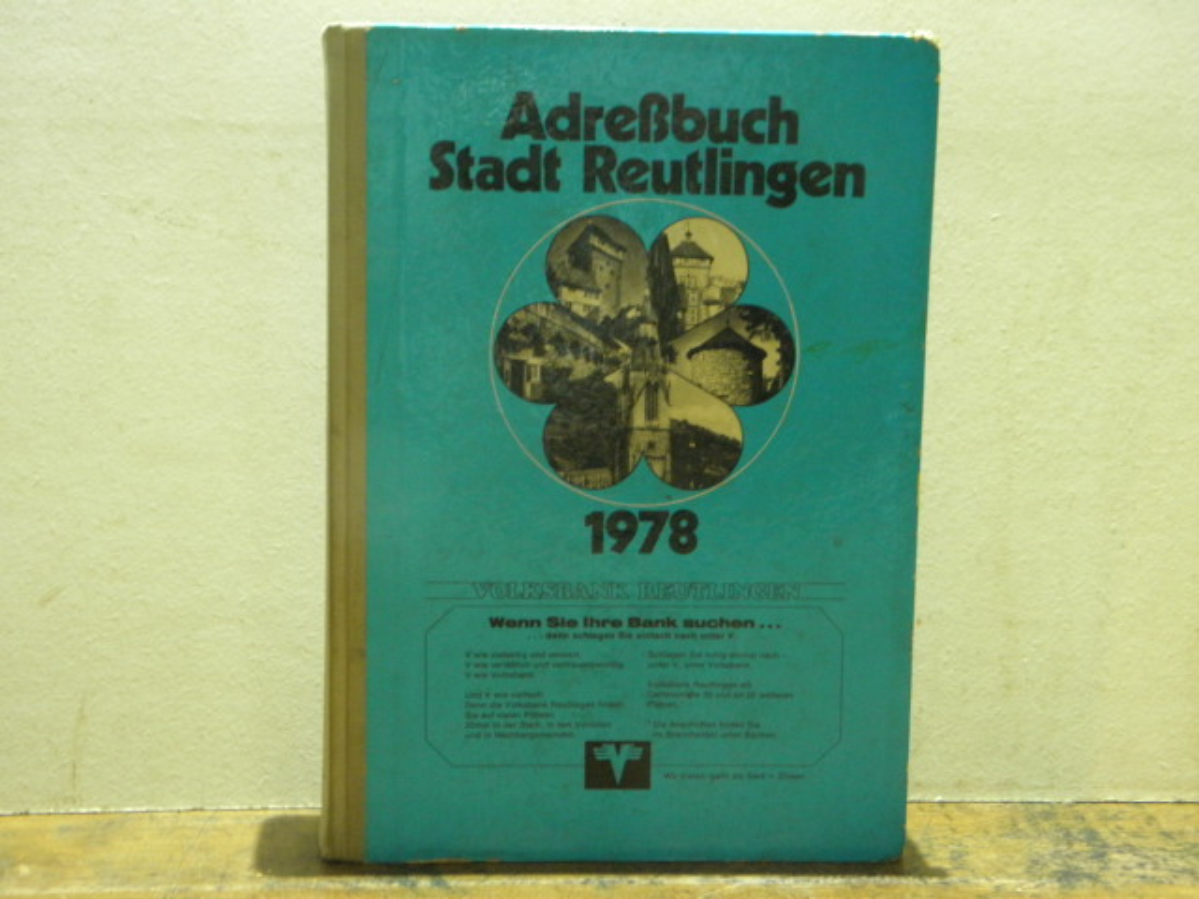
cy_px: 450
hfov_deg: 38.2
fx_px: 1732
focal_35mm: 50
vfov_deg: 29.1
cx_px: 600
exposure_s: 1/3
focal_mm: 9.1
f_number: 4
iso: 400
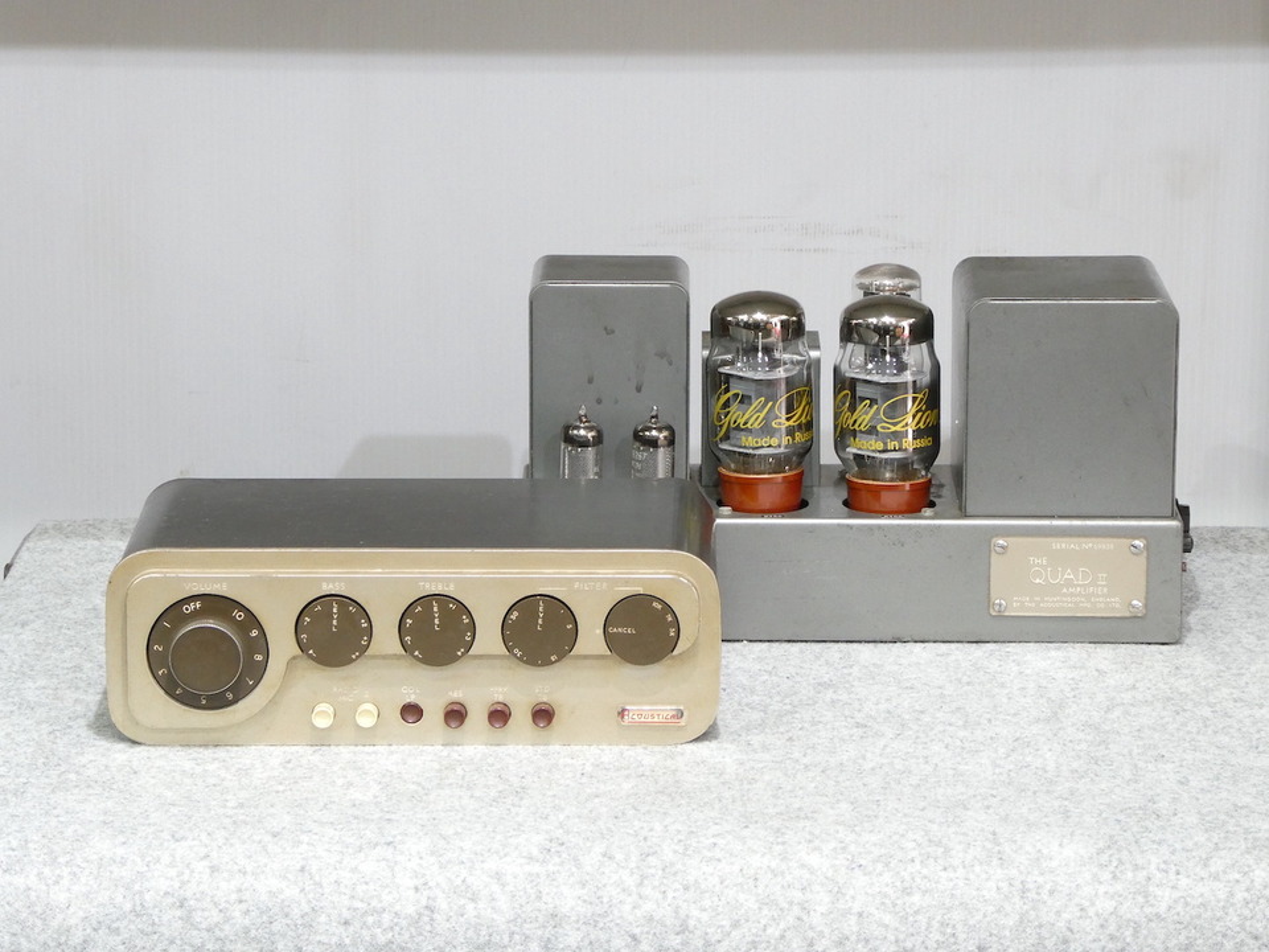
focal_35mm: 135
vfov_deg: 11.0
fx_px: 4949
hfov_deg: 14.6
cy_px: 476
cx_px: 634
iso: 400
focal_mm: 24.2
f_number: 5.3
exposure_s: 1/8
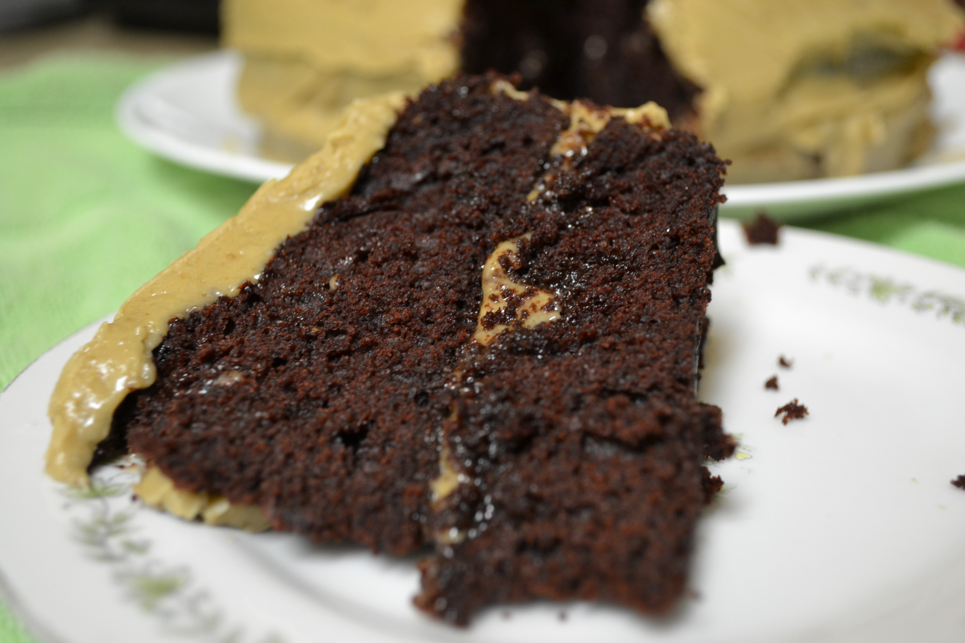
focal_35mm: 48
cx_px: 482
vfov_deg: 28.1
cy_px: 322
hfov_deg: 41.1
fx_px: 1287
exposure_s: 1/15
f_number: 4.8
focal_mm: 32
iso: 900
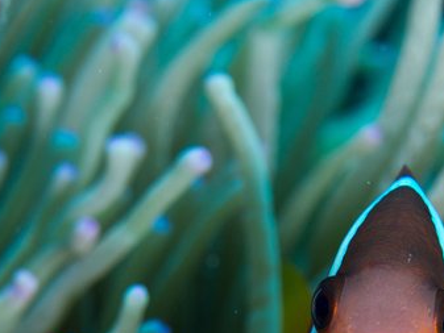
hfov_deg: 6.9
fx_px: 3657
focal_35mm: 285
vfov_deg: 5.2
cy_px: 344
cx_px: 358
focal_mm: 60
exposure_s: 1/125
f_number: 5
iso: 100
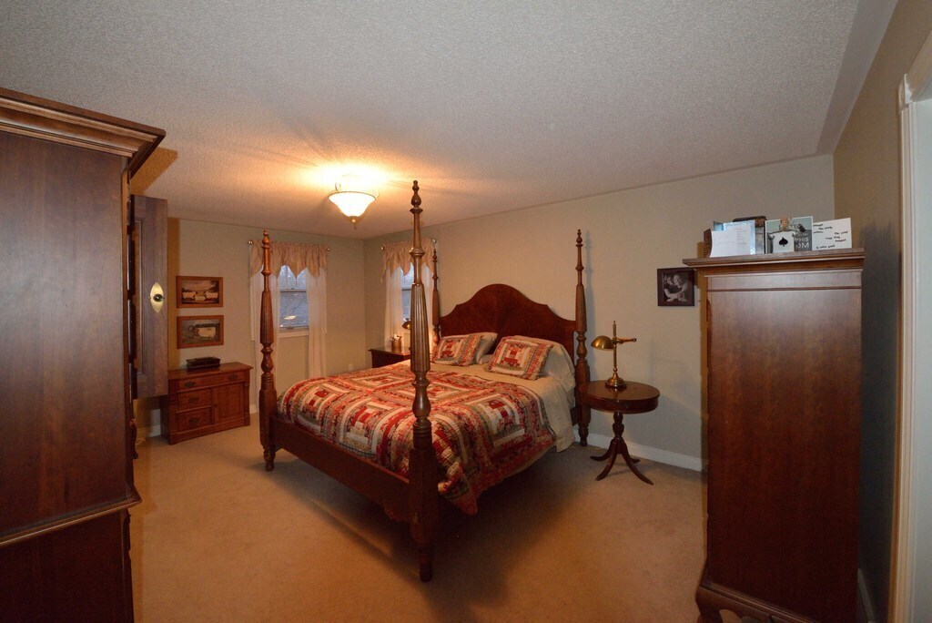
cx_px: 466
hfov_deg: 104.2
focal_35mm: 14
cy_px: 312
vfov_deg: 81.3
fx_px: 363
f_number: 10
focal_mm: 14
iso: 3600
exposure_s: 1/60
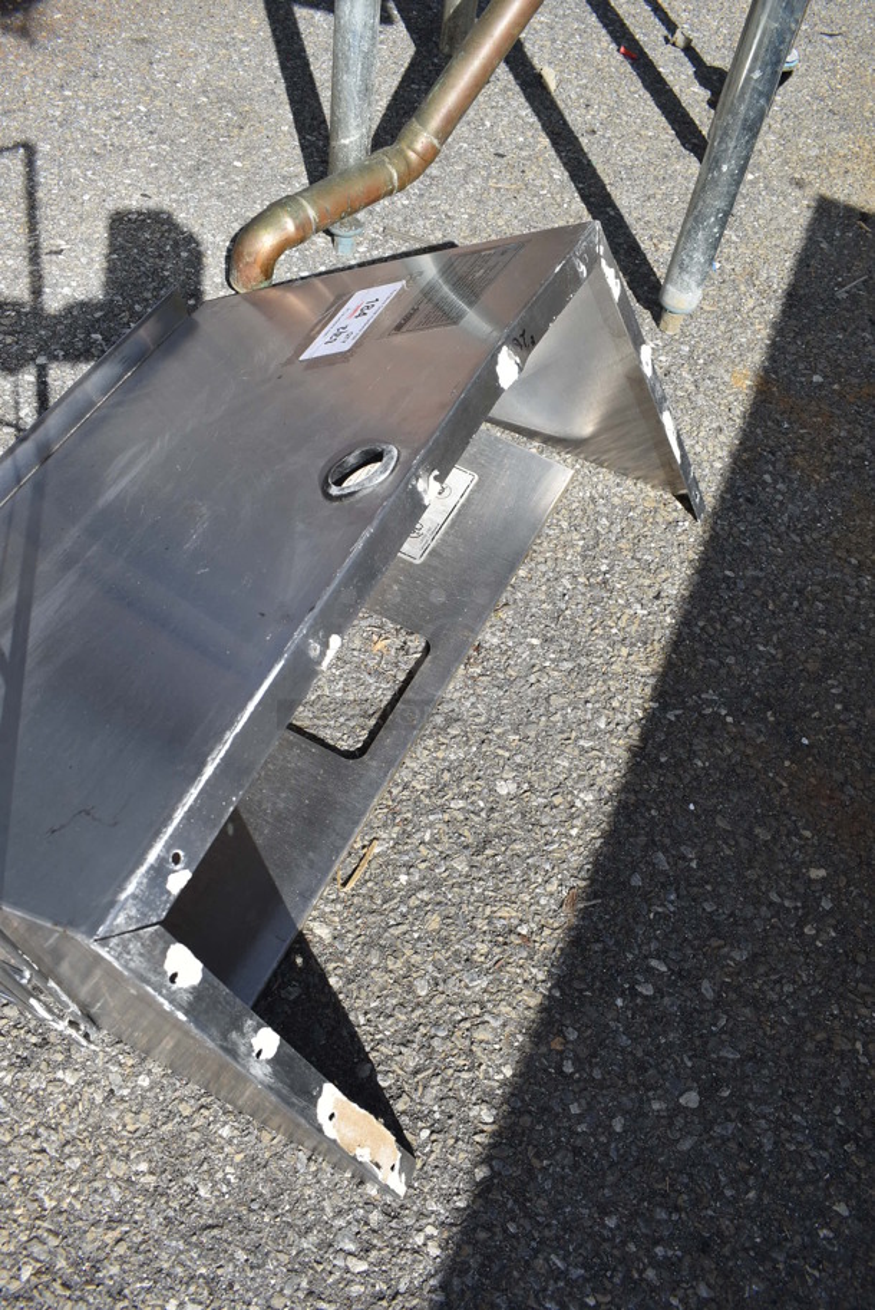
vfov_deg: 67.3
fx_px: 983
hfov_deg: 48.0
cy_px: 655
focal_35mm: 27
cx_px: 438
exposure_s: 1/500
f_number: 8
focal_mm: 18
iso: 200
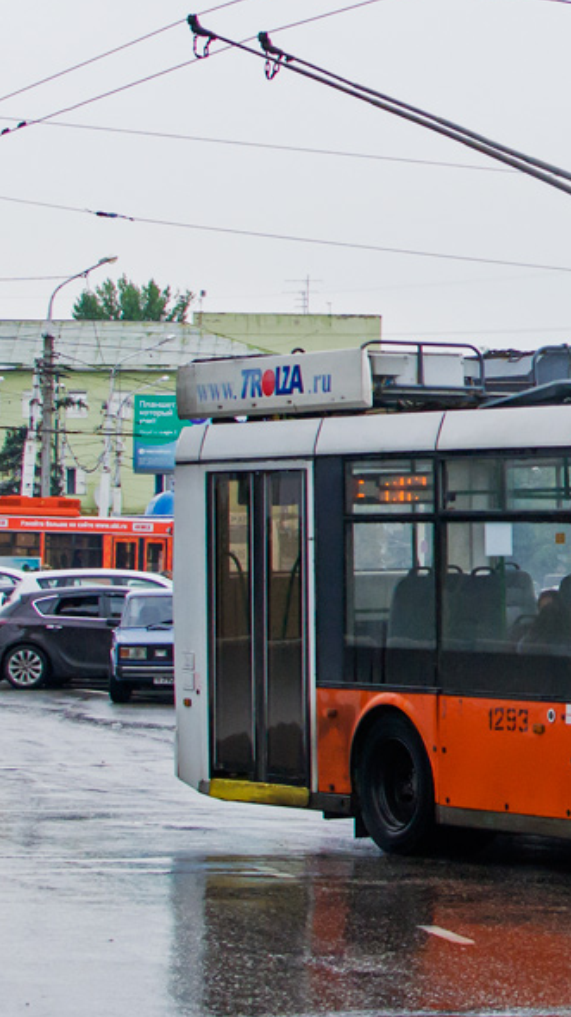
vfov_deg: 19.1
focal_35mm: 112
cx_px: 990
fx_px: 3019
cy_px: 349
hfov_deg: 10.3
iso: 800
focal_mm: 35
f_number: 5
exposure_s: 1/1000
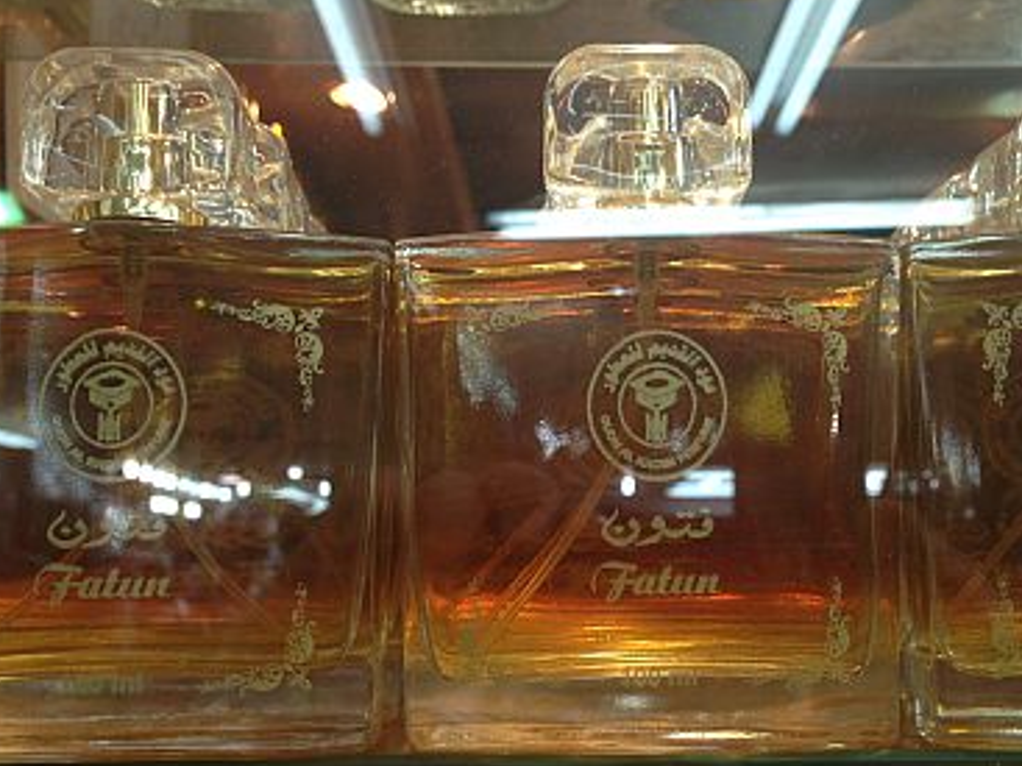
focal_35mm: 45
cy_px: 453
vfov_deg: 32.1
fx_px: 1328
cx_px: 607
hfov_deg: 41.9
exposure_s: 1/40
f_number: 2.4
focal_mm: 4.12
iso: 64
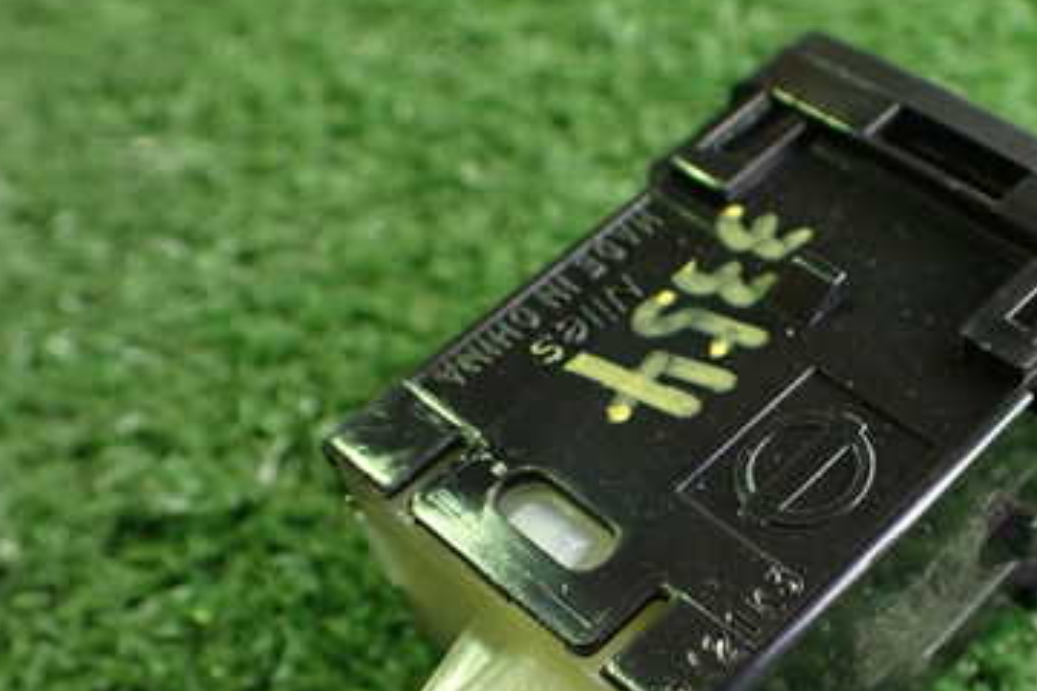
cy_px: 541
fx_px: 1498
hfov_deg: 37.3
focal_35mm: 52
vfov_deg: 25.6
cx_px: 772
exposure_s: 1/100
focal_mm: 5.4
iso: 800
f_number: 2.3
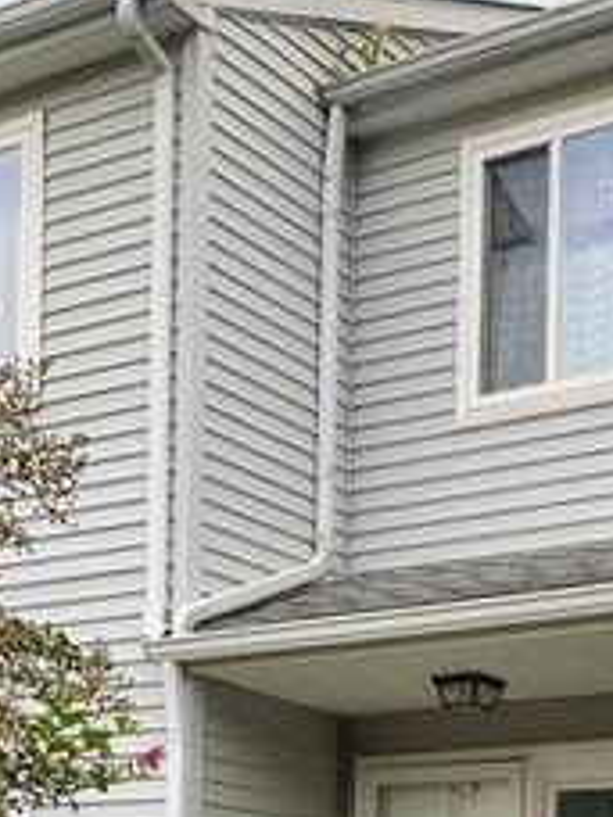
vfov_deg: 23.1
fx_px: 1794
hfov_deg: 19.2
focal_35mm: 76
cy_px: 1030
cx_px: 488
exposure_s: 1/144
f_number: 1.8
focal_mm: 4.25
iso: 25
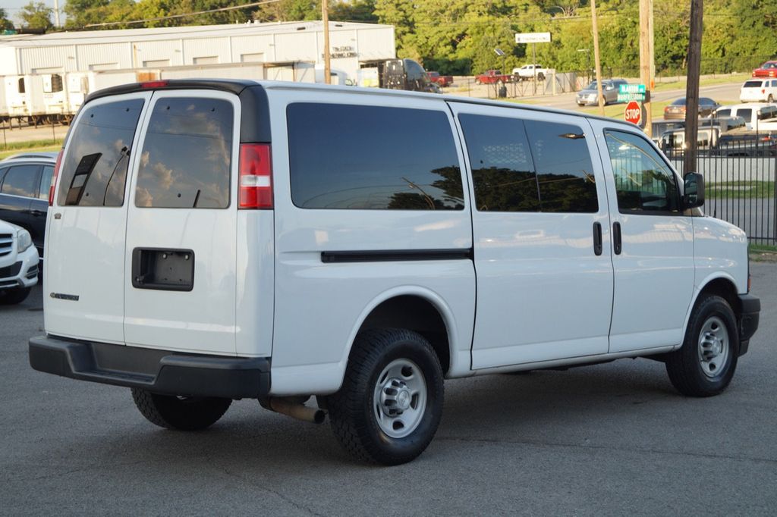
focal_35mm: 68
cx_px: 388
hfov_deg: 29.9
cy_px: 258
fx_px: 1456
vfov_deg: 20.1
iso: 100
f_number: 6.3
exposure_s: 1/125
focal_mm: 45
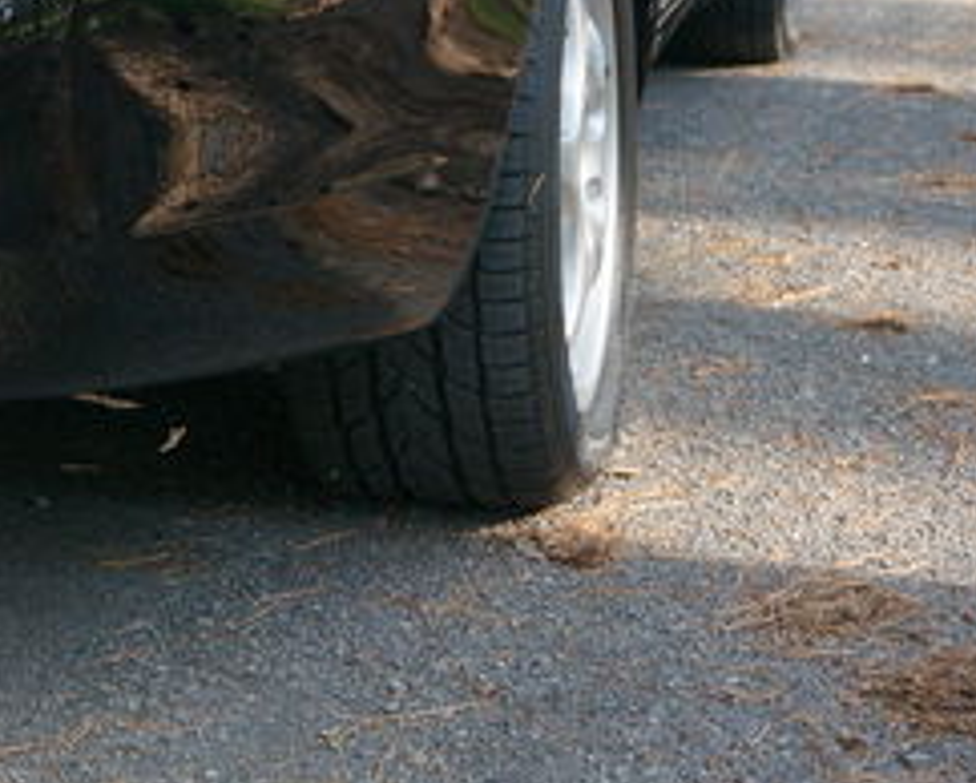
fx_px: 2963
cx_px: -69
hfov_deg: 18.1
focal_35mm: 102
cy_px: 40
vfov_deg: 14.8
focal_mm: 23
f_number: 4
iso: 320
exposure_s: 1/160
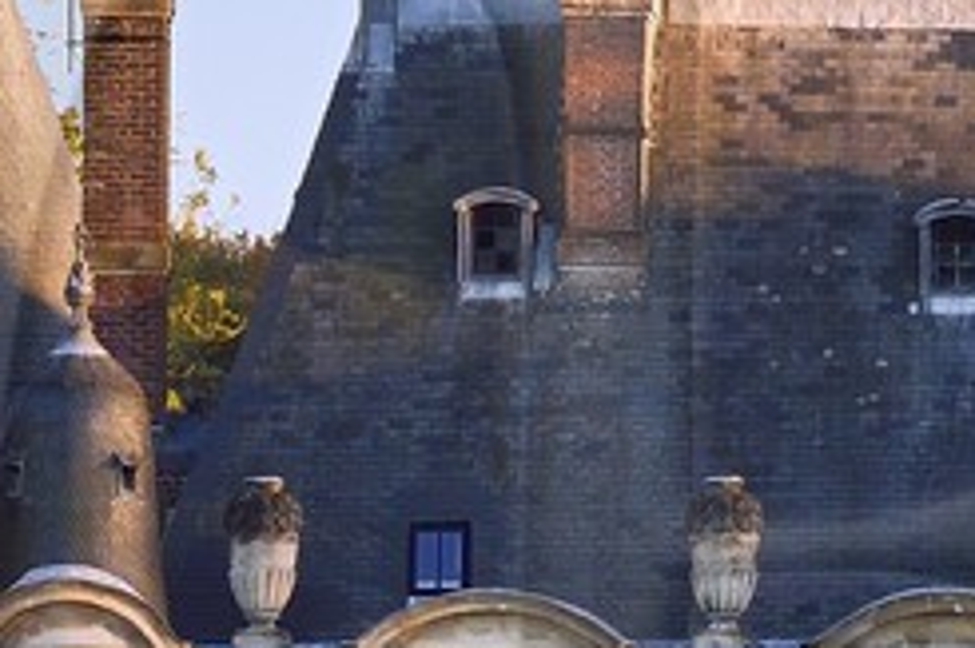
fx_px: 35373
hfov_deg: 1.6
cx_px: 1461
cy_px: 582
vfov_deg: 1.1
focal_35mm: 1307
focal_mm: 200
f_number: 10
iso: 800
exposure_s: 1/200
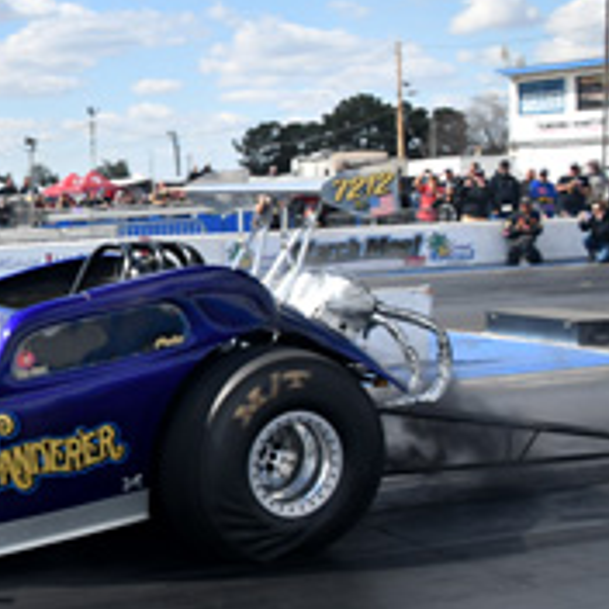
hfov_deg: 25.4
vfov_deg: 29.6
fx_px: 1154
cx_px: -187
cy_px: 306
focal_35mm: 58
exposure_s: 1/1000
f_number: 5.6
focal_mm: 16
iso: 160
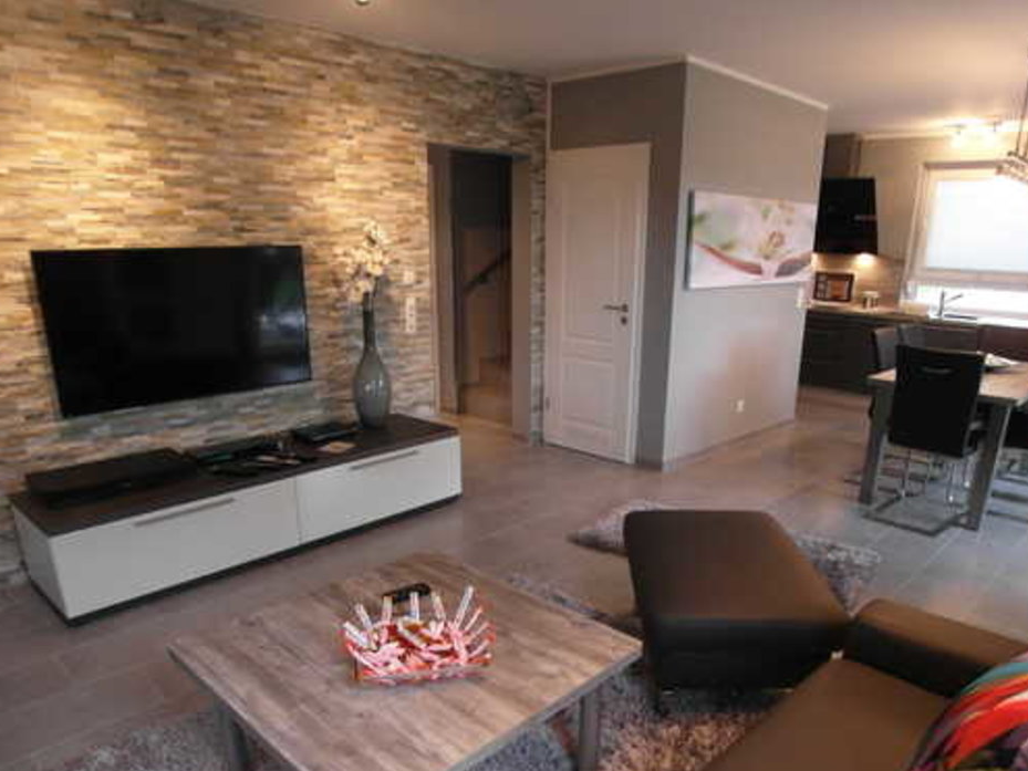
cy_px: 497
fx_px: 921
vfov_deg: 44.9
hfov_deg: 58.2
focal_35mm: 31
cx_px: 562
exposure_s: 1/30
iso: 200
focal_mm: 5.2
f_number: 2.1
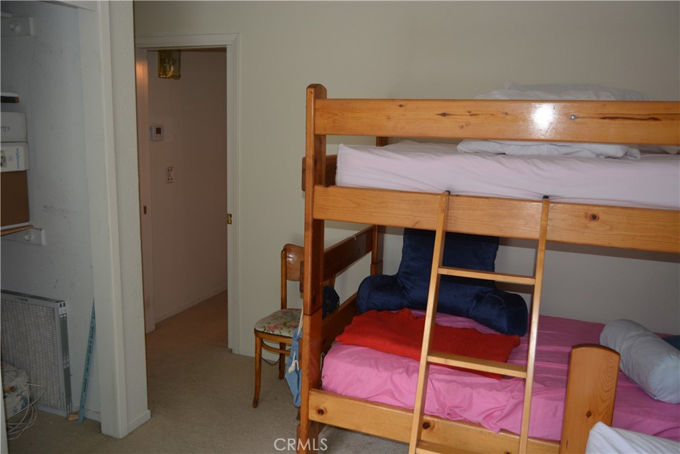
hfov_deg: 67.4
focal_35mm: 27
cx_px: 340
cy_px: 227
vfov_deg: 47.9
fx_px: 510
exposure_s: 1/60
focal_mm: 18
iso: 400
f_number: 3.5
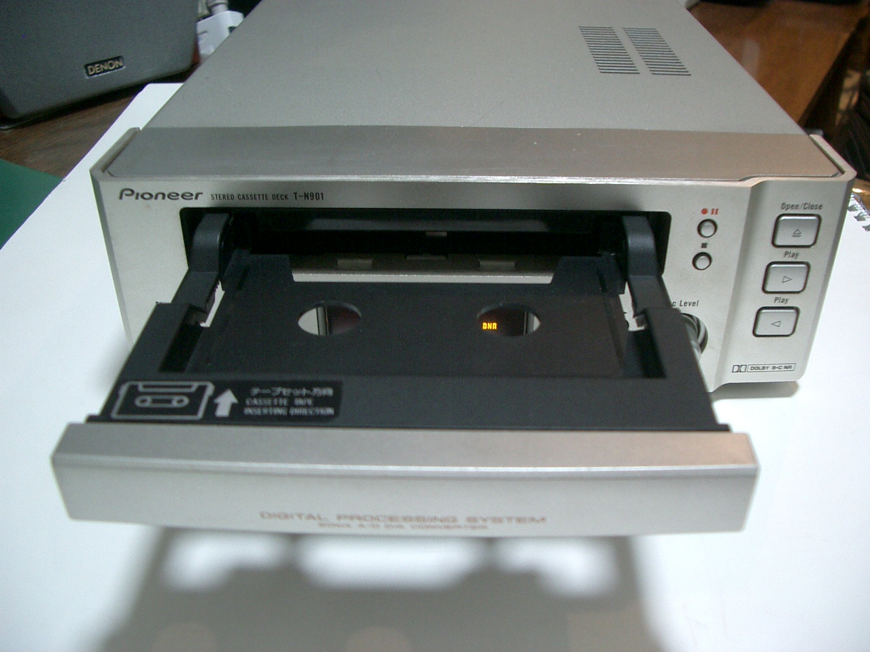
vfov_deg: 40.7
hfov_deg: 52.6
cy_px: 326
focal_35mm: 35
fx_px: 880
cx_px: 435
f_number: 2.6
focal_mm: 5.8
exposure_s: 1/8
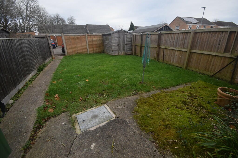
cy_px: 79
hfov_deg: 100.4
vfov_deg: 77.3
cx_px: 119
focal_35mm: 15
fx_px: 99
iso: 400
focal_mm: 10
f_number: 5.6
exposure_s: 1/125
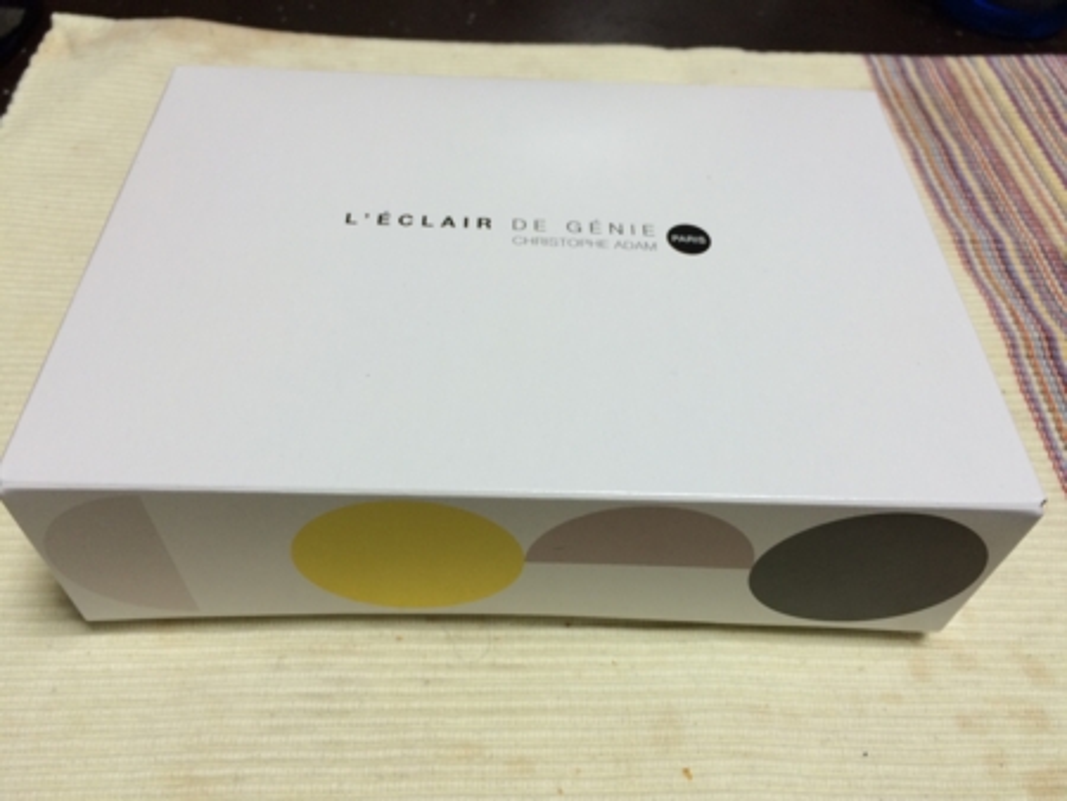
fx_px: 894
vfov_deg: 48.3
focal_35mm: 29
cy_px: 400
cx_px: 534
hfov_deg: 61.6
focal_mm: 4.15
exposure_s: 1/30
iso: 50
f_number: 2.2
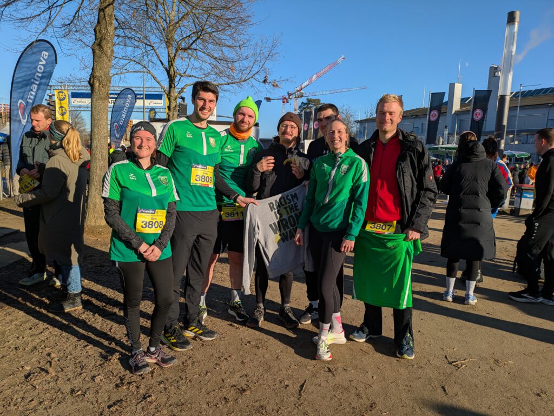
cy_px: 208
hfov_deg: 69.4
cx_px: 277
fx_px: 400
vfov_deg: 54.9
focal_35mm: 25
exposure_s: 1/2632
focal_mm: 5.43
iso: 45
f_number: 1.89
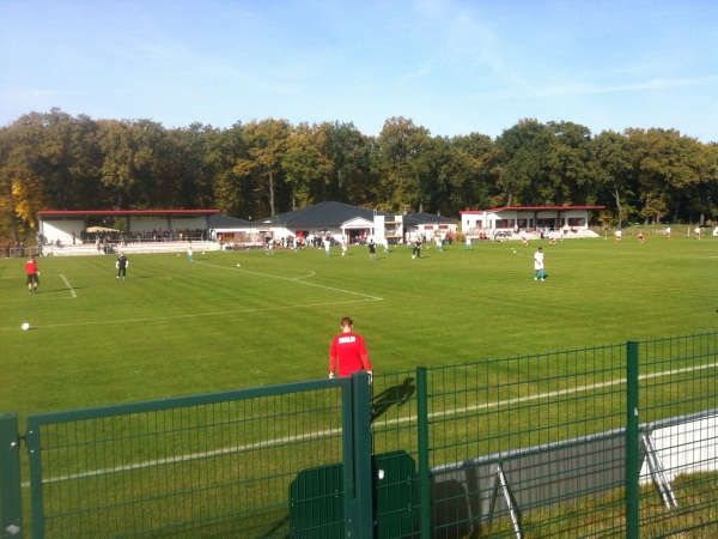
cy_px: 270
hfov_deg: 52.6
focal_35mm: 35
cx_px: 359
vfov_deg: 40.7
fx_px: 726
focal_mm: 3.85
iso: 80
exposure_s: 1/973
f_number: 2.8
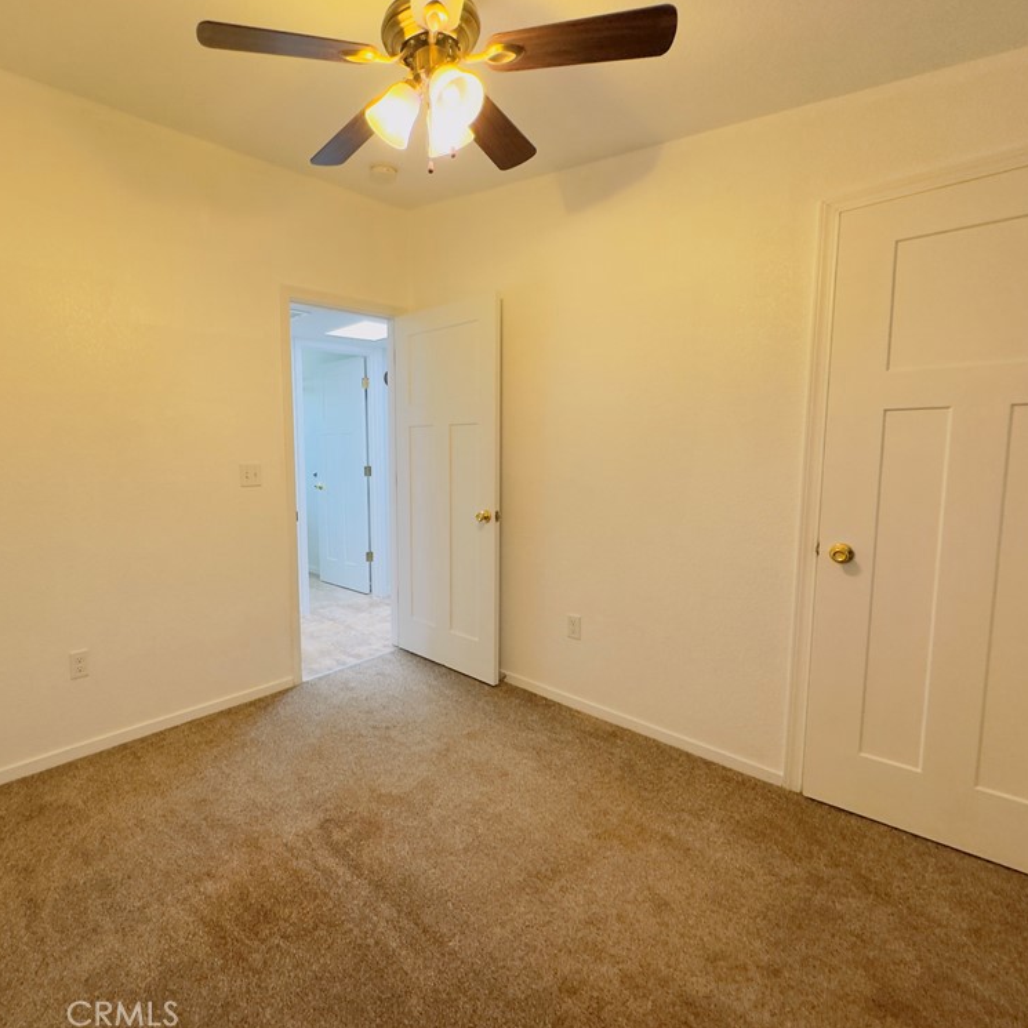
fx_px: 571
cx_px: 382
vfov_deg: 84.0
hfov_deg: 82.3
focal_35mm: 17
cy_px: 504
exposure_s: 1/60
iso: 200
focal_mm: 2.22
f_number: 2.2
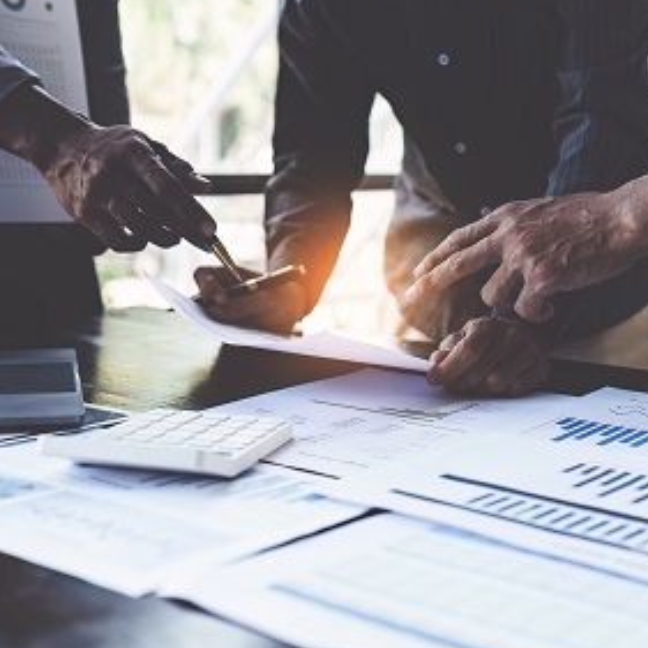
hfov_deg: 32.1
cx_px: 374
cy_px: 322
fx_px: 1122
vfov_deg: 32.2
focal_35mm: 53
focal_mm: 35
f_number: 2.8
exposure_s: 1/250
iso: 320
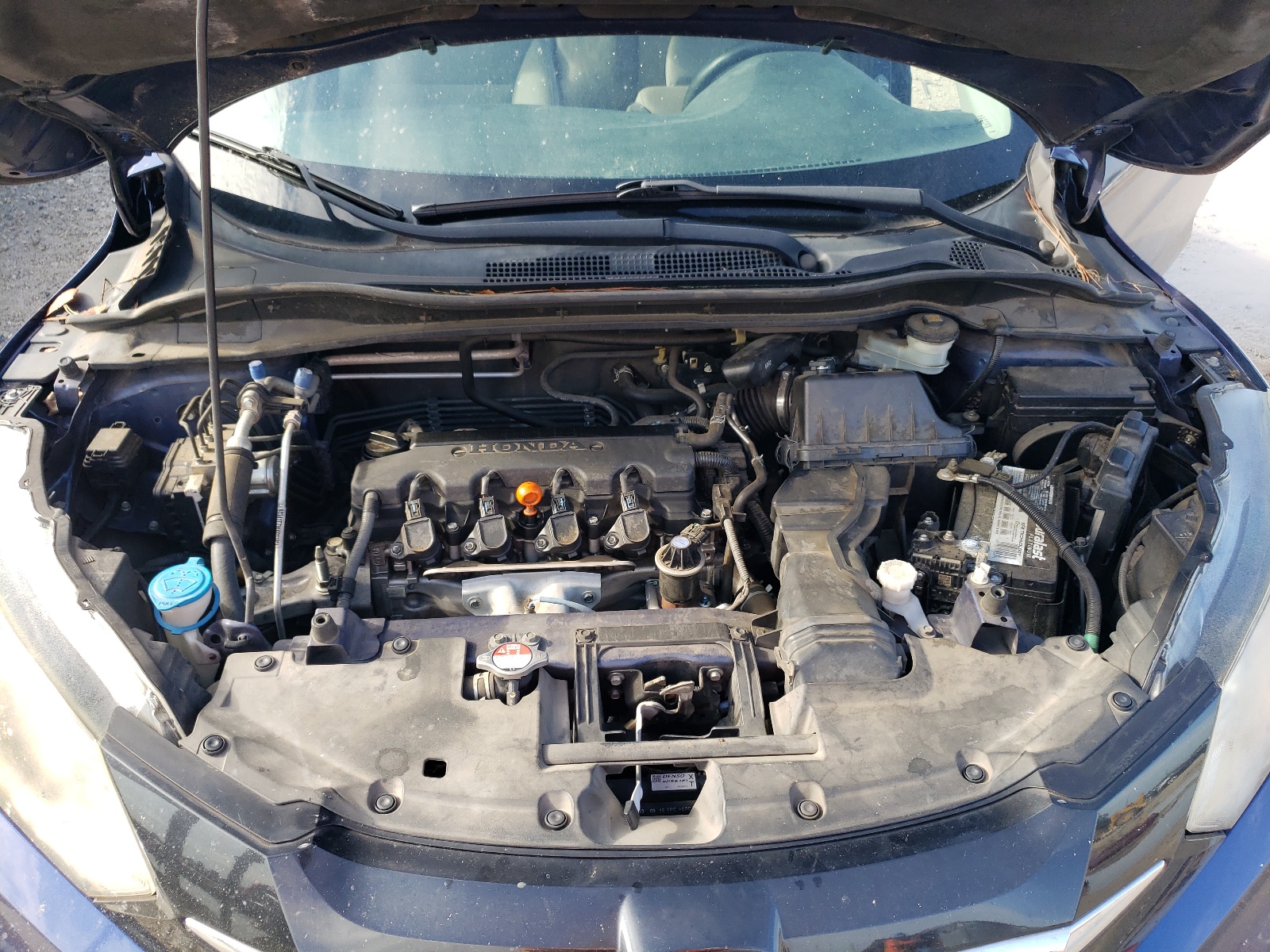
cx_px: 635
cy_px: 476
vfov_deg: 53.1
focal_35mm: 26
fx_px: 954
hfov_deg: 67.3
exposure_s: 1/435
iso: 50
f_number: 1.5
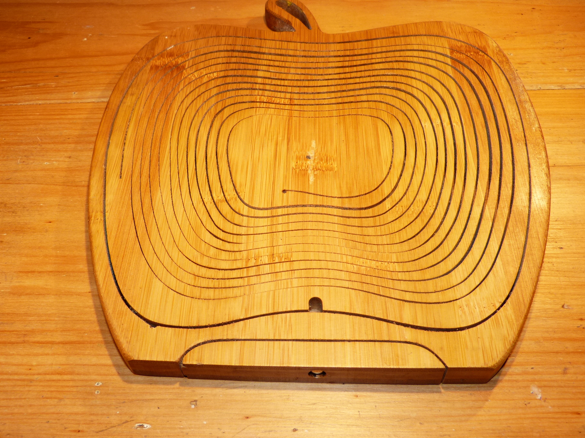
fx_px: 575
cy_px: 210
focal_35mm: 34
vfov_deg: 41.8
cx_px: 276
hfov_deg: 53.9
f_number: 2.9
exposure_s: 1/60
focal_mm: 5.3
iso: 100
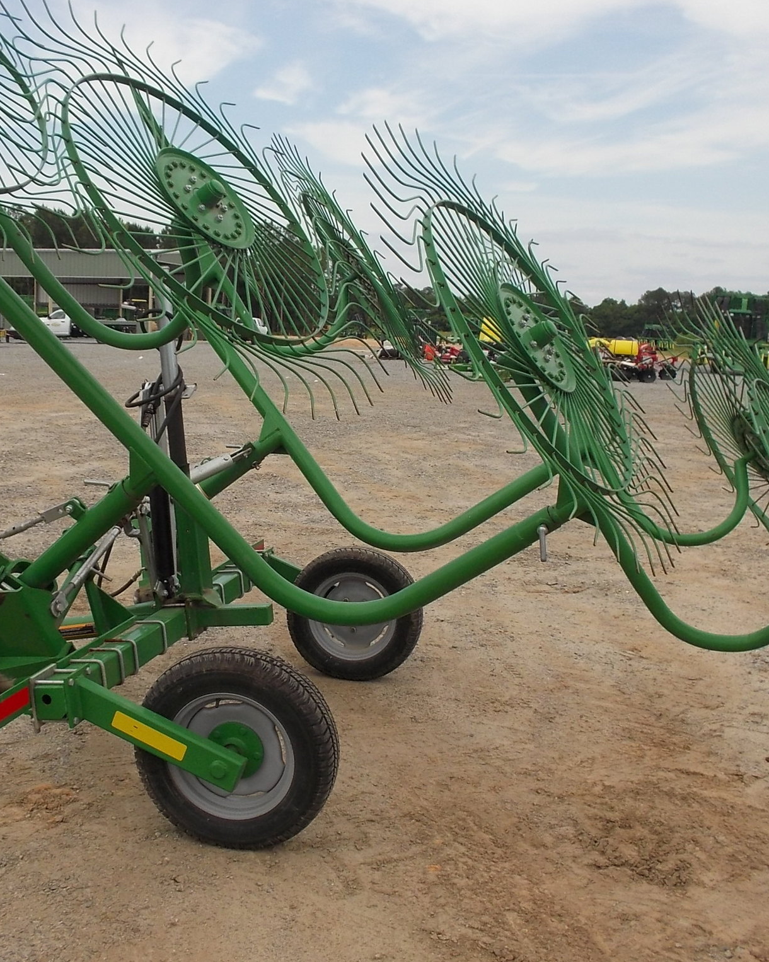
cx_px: 337
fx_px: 1082
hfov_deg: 39.1
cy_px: 480
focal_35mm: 38
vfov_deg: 47.9
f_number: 3.3
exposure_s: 1/640
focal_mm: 4.1
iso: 80
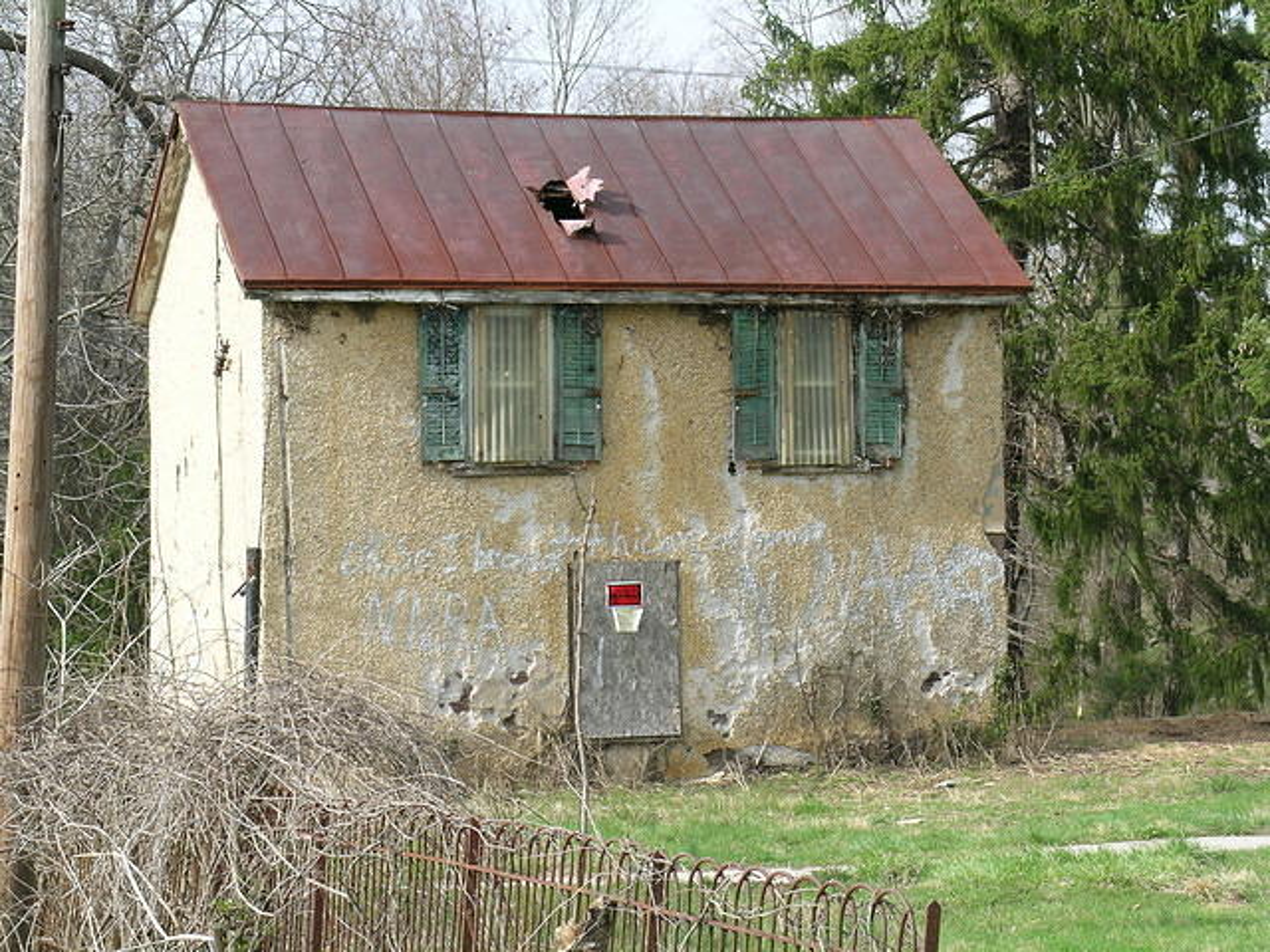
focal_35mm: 102
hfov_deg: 19.3
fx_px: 3742
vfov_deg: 14.5
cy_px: 476
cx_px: 635
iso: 50
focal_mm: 21.1
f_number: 7
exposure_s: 1/106
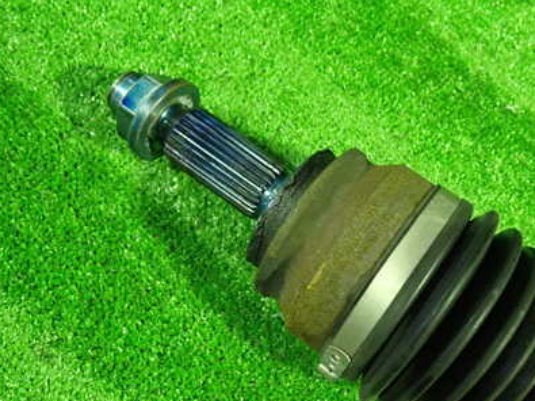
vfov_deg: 37.7
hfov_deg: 48.3
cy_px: 217
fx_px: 587
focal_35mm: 38
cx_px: 349
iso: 800
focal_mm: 4.5
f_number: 2
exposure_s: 1/30
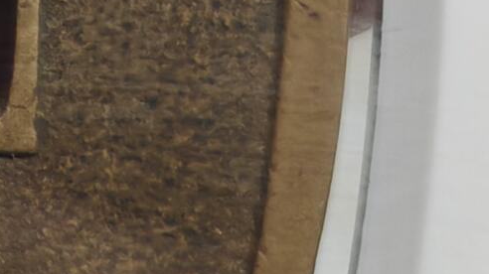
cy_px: 28
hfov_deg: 5.7
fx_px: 4911
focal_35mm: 379
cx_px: -95
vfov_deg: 3.2
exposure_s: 1/100
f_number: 1.6
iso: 64
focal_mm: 7.62
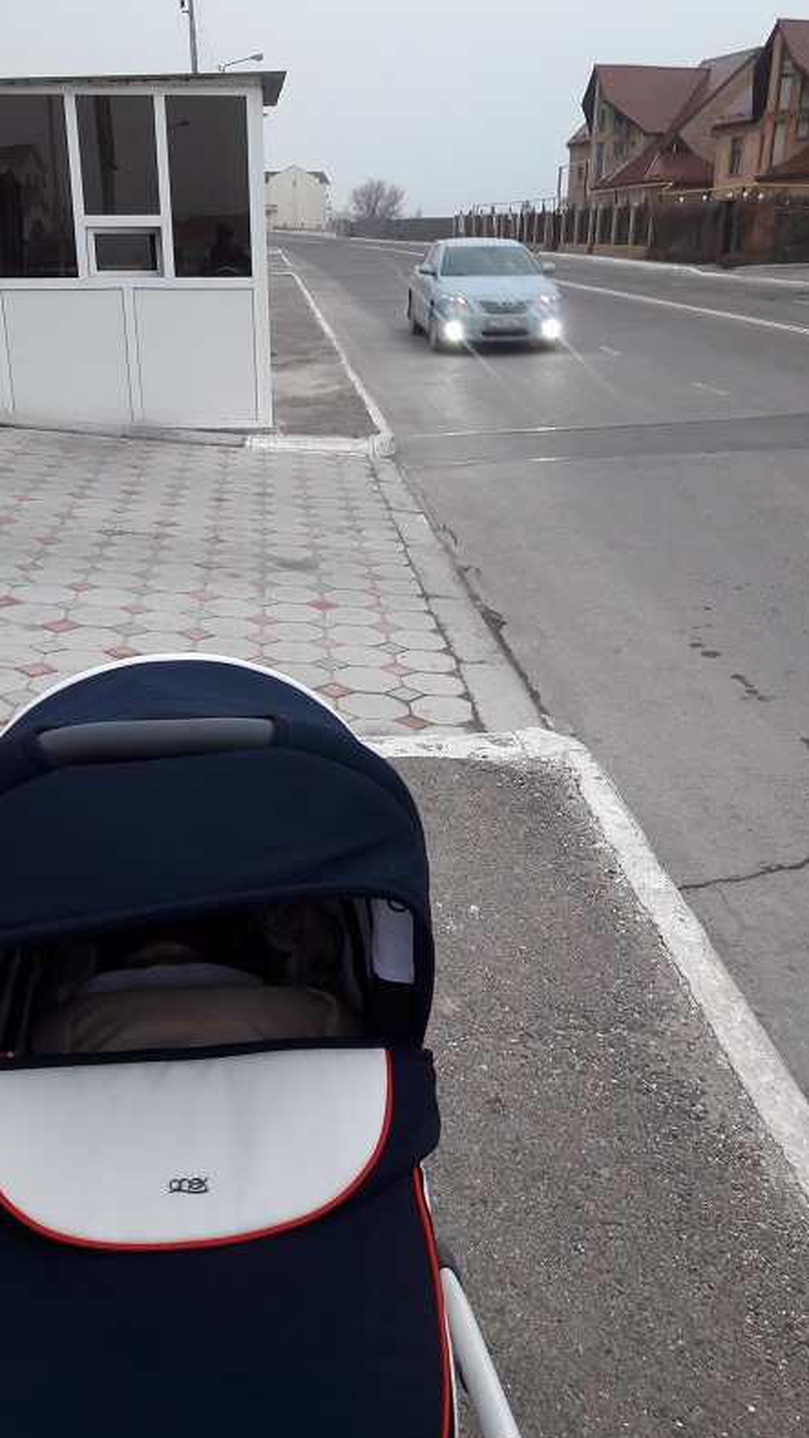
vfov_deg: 62.6
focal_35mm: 31
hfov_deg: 37.7
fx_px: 1182
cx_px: 343
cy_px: 729
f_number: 1.9
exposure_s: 1/33
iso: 50
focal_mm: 3.7
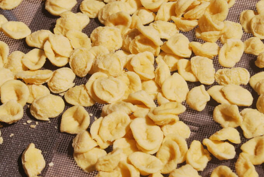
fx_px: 998
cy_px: 82
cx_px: 155
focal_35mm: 136
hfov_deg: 15.1
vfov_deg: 10.1
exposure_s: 1/1000
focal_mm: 60
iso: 100
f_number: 8
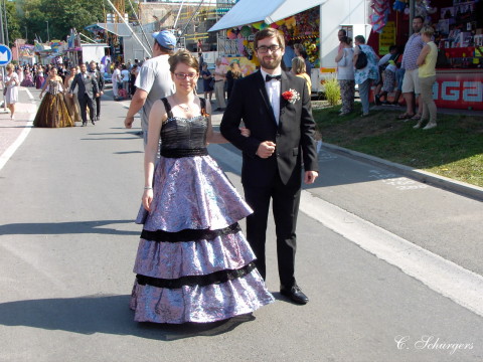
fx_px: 726
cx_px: 242
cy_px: 181
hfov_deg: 36.8
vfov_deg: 28.0
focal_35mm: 52
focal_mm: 8
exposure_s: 1/180
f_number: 4.5
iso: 70
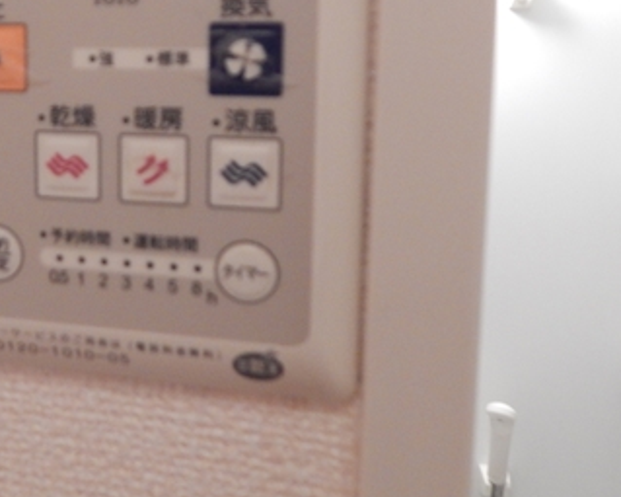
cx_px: 109
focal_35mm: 45
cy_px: 125
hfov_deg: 39.3
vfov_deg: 32.8
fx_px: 827
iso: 400
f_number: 3
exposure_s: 1/15
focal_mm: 4
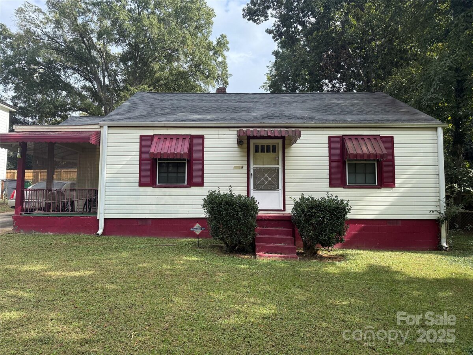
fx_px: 328
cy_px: 178
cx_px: 236
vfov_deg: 56.8
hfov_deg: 71.6
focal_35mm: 24
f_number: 1.78
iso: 100
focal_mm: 6.76
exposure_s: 1/1901
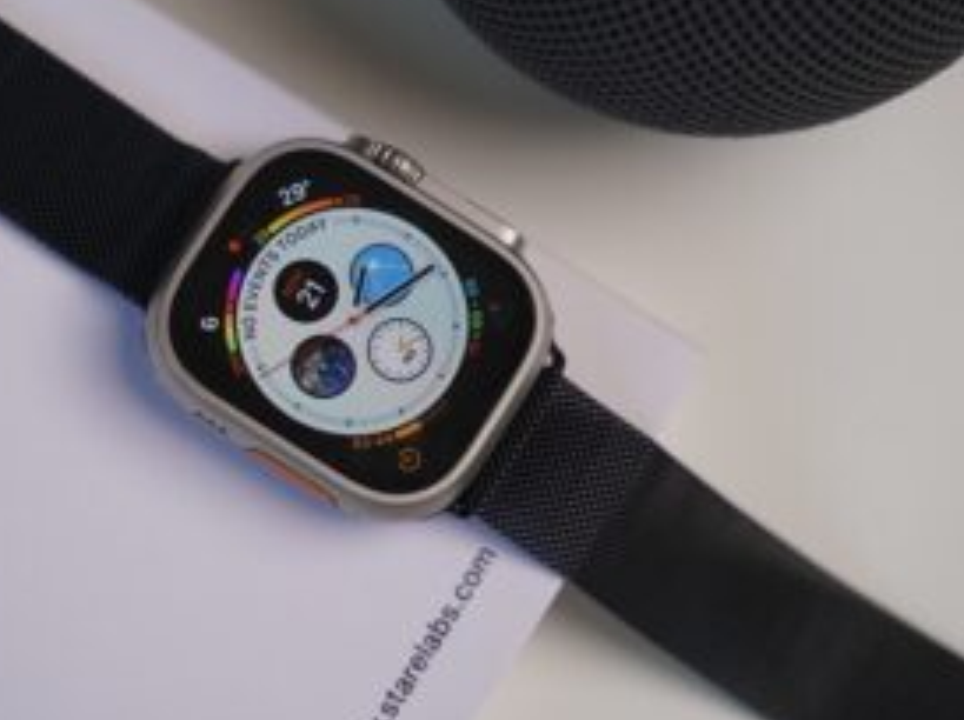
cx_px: 371
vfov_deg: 15.4
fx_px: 2670
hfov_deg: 20.4
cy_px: 302
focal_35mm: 96
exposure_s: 1/160
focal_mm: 68
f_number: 4
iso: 400
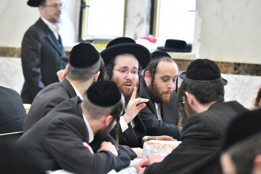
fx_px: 979
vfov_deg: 10.2
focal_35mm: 135
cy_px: 87
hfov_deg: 15.2
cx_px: 130
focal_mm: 135
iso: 2500
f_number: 5
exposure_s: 1/125
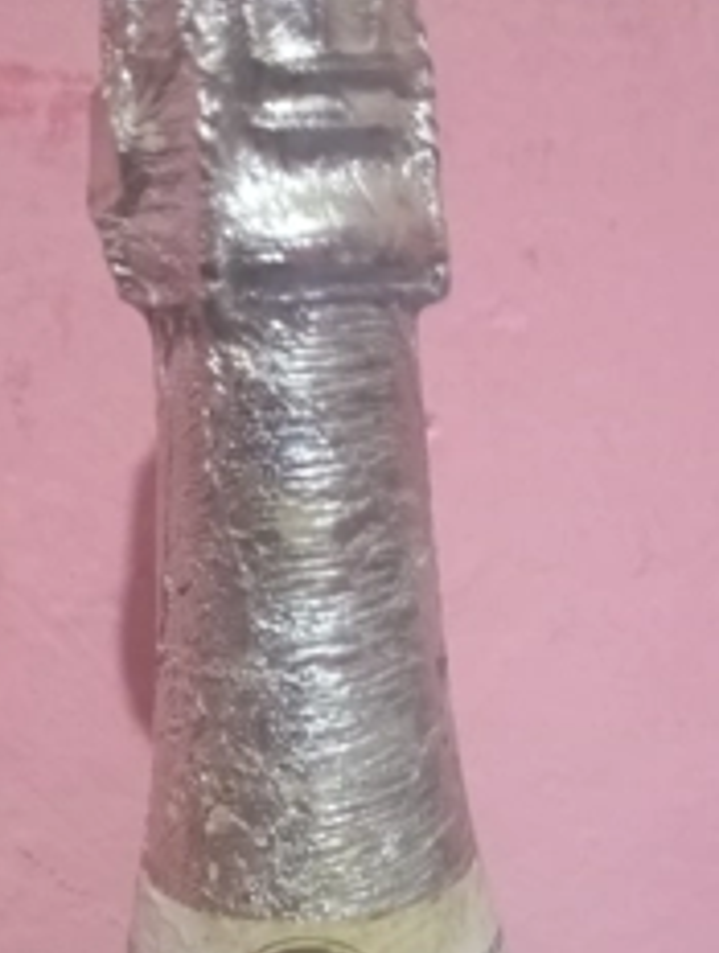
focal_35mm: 48
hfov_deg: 30.3
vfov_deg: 38.0
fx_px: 1324
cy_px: 772
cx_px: 436
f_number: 1.8
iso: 3131
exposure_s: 1/20
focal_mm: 4.27
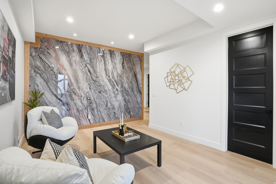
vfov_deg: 73.7
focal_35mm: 16
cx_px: 138
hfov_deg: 96.7
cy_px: 92
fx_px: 123
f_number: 9
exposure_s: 1/25
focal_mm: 16
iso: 125
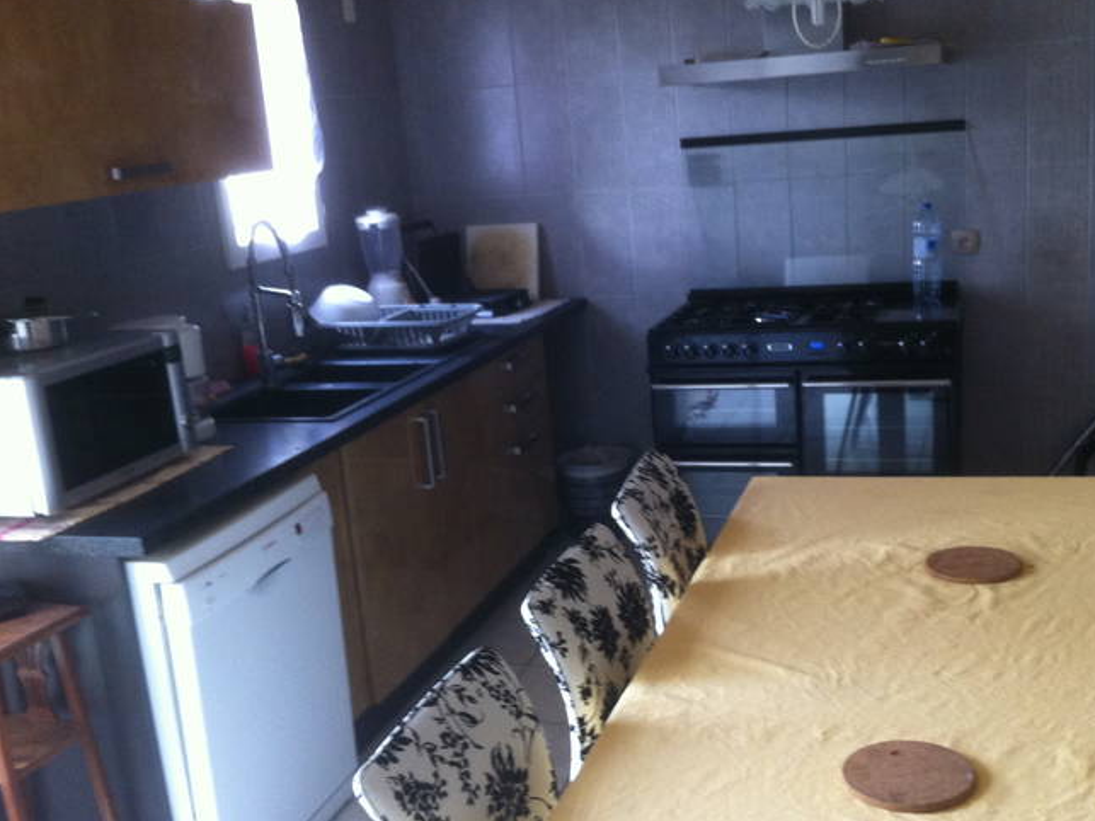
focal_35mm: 43
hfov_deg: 43.8
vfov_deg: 33.5
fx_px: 1360
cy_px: 468
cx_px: 616
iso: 160
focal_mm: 3.85
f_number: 2.8
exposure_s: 1/15
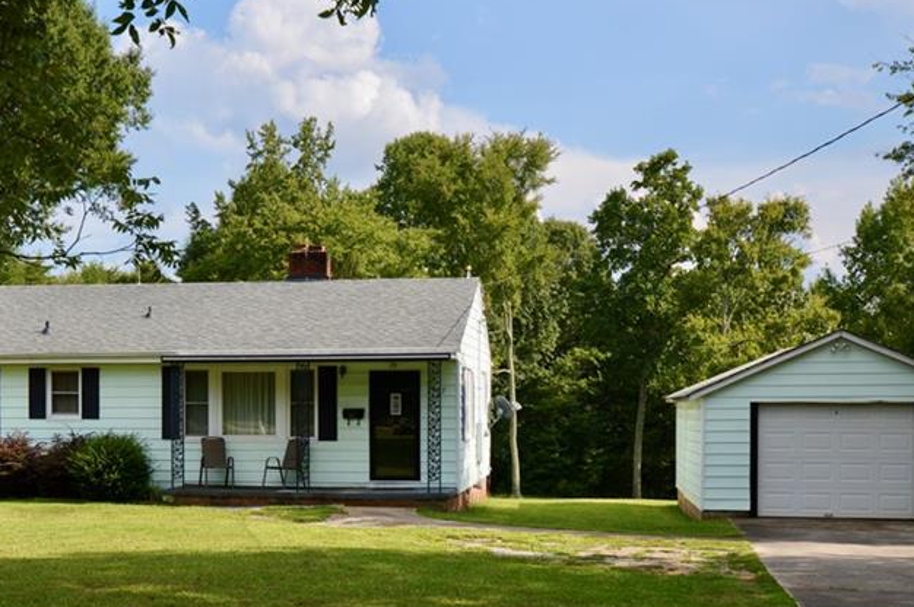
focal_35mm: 54
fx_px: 1370
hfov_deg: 36.6
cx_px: 315
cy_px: 441
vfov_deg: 24.8
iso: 100
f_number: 7.1
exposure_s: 1/200
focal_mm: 22
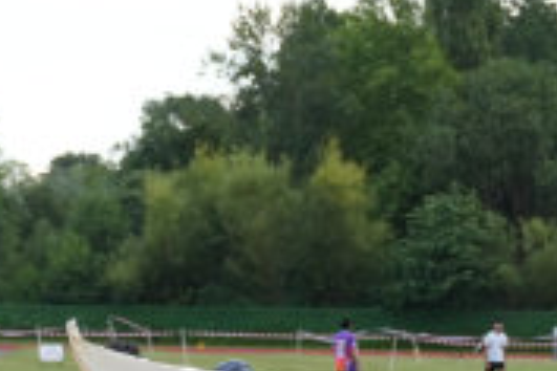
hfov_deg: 9.3
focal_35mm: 221
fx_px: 3422
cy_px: 376
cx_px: 453
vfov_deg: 6.2
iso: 250
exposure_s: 1/640
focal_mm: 38.2
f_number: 2.8
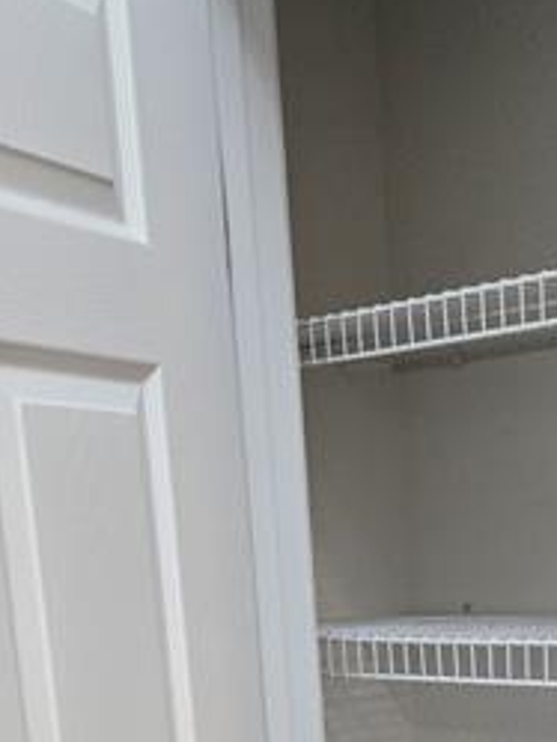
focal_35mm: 71
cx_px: 423
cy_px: 983
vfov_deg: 23.8
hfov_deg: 20.6
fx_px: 1522
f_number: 1.8
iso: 500
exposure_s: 1/120
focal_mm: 5.4
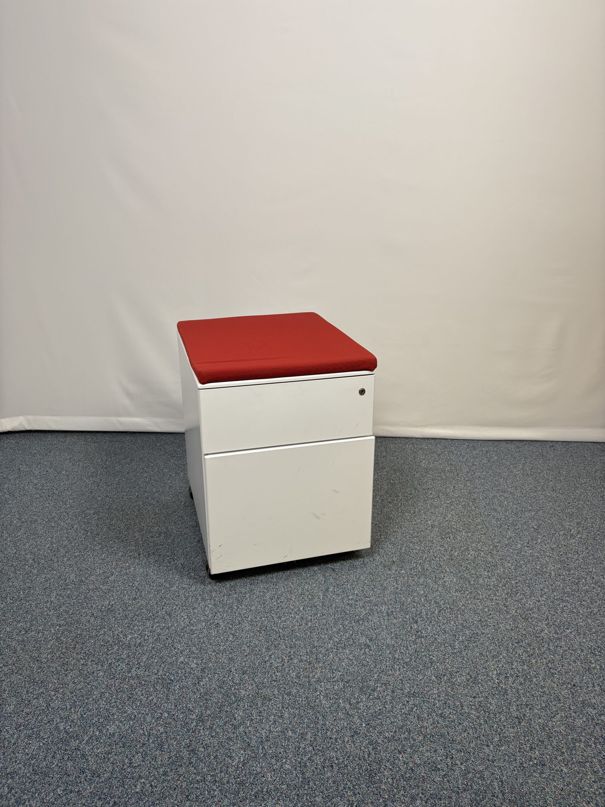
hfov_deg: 53.1
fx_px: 606
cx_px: 302
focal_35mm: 26
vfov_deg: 67.3
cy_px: 404
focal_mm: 5.96
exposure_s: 1/121
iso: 100
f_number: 1.6
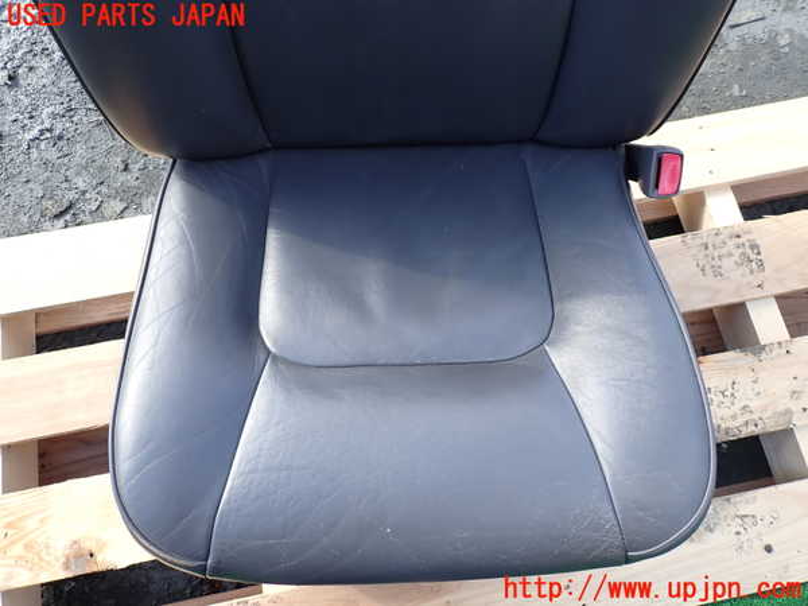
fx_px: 584
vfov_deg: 54.9
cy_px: 303
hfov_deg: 69.4
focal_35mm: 25
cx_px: 404
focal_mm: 4.5
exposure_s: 1/160
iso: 100
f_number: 2.8
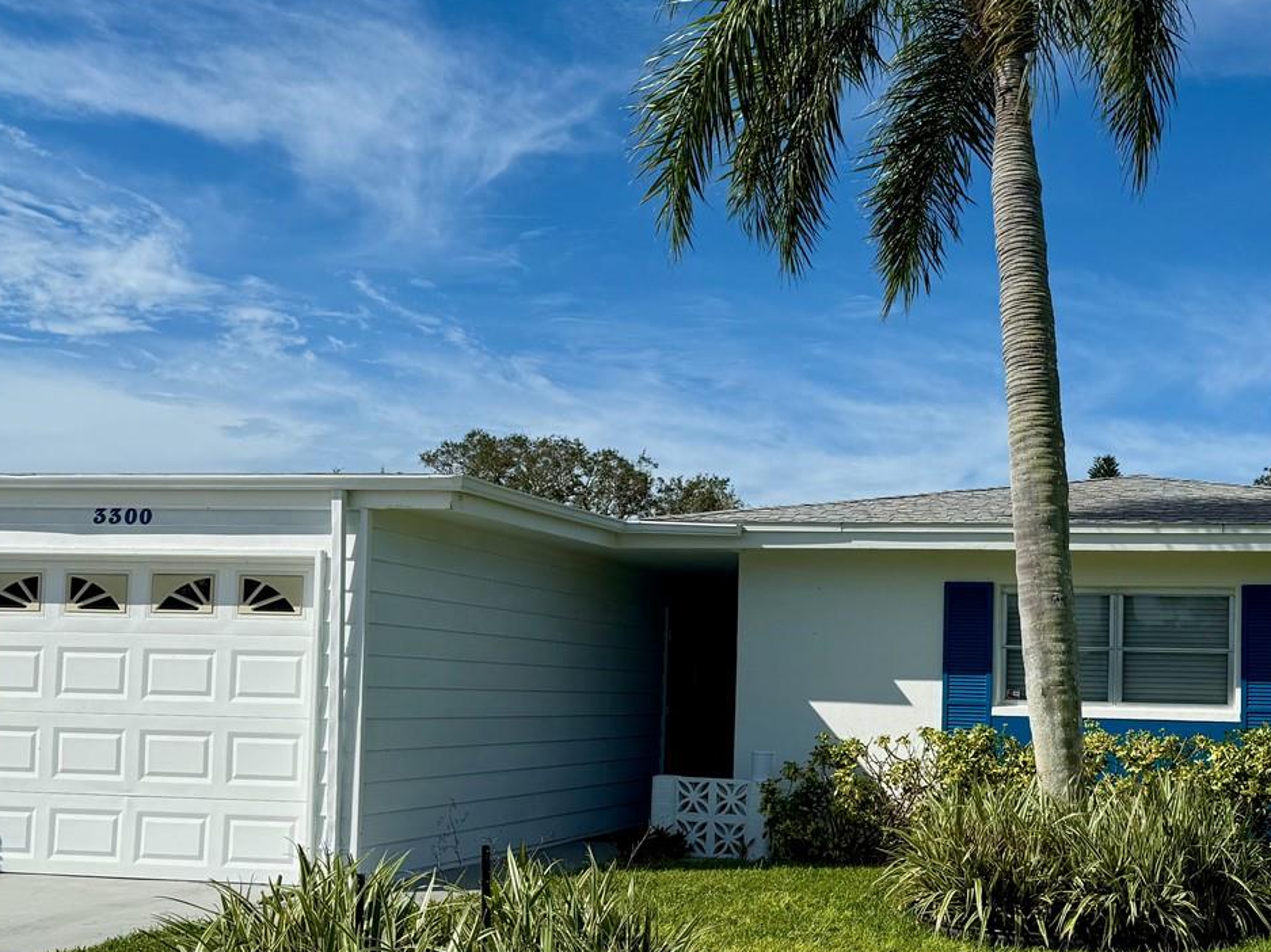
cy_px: 631
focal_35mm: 41
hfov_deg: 44.0
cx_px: 986
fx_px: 1505
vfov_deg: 34.8
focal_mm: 6.76
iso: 80
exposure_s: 1/6711
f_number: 1.78
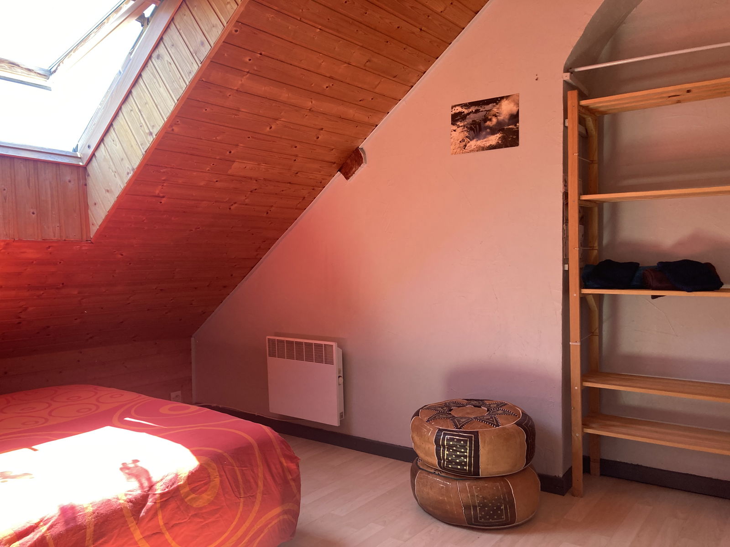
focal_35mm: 28
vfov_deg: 49.7
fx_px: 590
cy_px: 274
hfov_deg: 63.4
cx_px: 365
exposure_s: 1/111
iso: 80
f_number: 1.8
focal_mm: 3.99
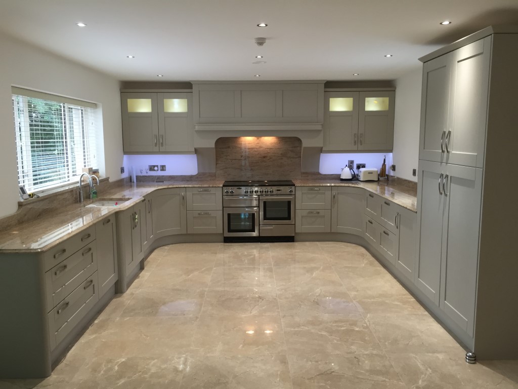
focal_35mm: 29
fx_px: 434
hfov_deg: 61.7
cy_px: 194
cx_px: 259
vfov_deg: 48.2
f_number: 2.2
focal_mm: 4.15
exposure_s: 1/33
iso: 80
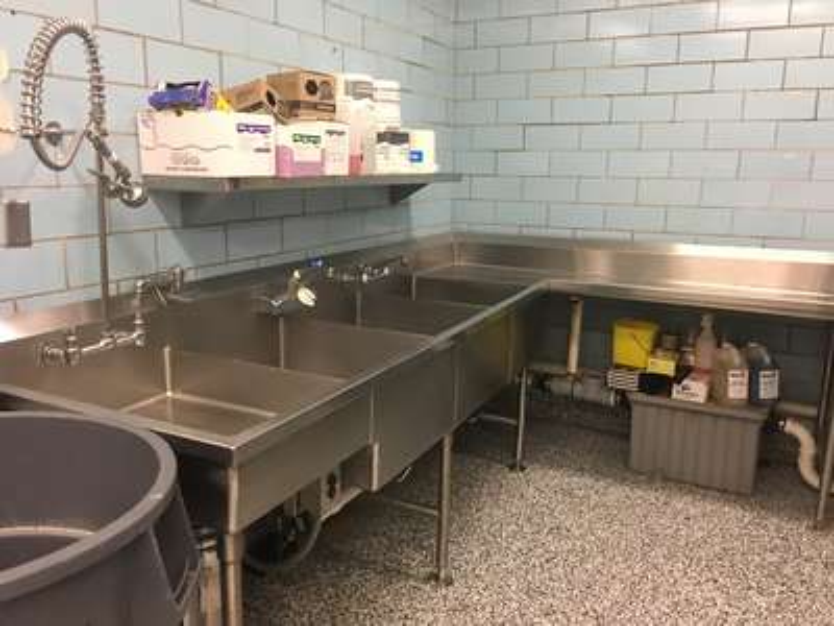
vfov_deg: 48.2
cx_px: 417
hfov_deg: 61.7
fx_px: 699
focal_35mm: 29
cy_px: 313
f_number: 2.2
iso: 100
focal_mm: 4.15
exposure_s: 1/10
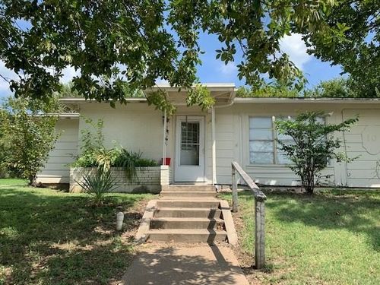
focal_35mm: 26
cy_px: 142
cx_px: 190
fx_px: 285
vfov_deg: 53.1
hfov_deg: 67.3
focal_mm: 4.25
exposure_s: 1/1205
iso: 25
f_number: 1.8
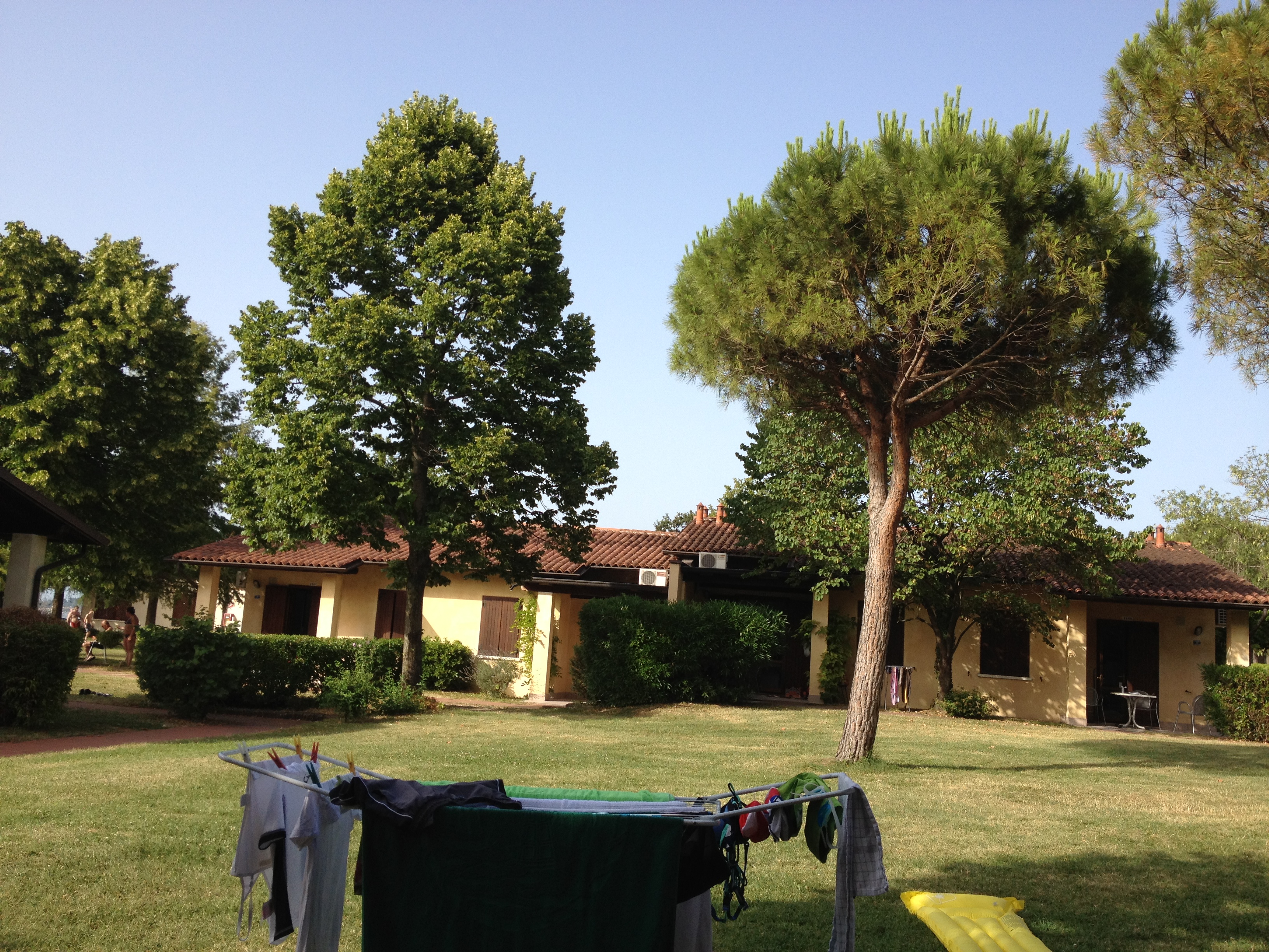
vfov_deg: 40.7
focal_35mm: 35
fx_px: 1283
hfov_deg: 52.6
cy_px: 476
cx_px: 634
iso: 64
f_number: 2.4
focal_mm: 4.28
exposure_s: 1/890
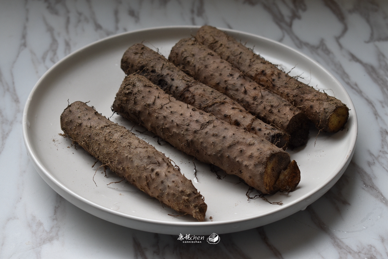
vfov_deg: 16.6
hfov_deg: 24.6
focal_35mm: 82
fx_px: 889
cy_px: 130
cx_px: 194
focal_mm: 55
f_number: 6.3
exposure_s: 1/100
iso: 360
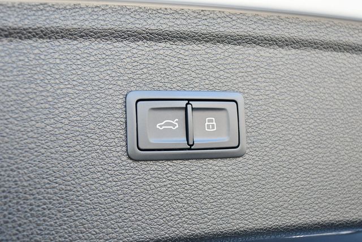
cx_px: 181
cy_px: 121
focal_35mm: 56
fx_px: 564
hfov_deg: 35.6
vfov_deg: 24.2
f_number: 4.5
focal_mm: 28
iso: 800
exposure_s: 1/250
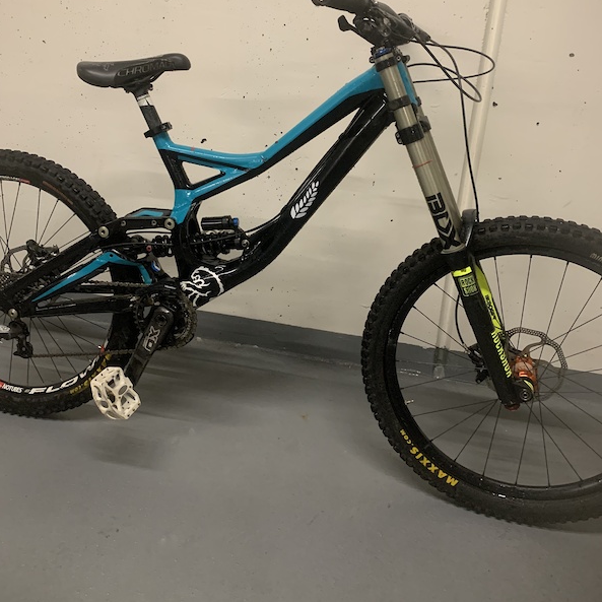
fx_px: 610
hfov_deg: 52.5
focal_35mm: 31
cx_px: 298
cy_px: 224
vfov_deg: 52.0
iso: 320
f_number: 1.8
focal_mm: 4.25
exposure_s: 1/40
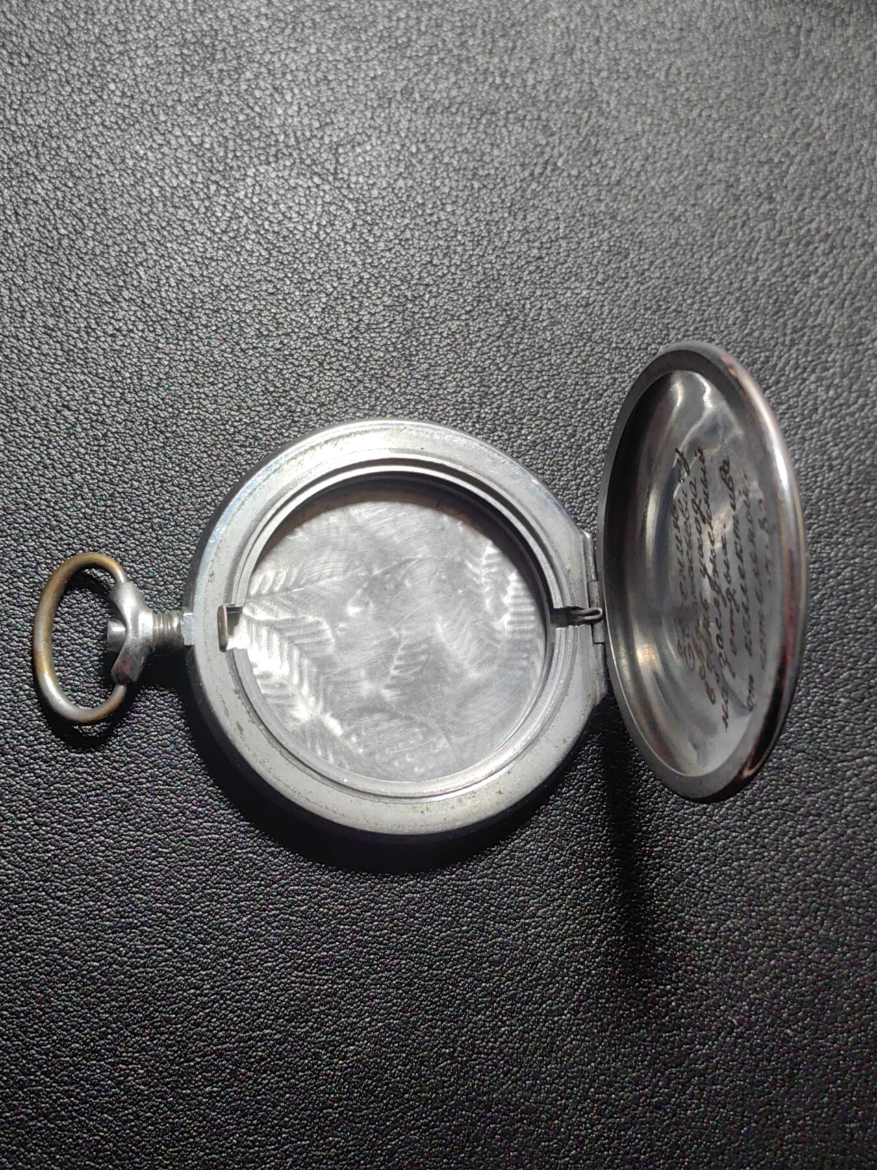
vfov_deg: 41.2
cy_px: 585
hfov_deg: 31.5
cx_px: 438
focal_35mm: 46
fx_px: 1554
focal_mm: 5.75
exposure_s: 1/120
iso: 80
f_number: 2
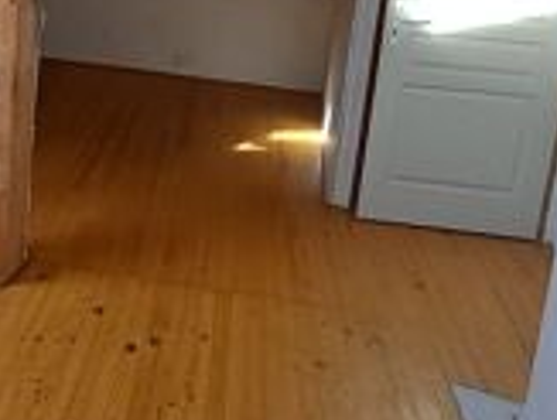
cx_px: 48
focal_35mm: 47
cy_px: 34
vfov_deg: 29.6
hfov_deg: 37.5
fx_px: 758
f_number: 2.2
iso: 50
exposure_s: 1/50
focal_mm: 1.64
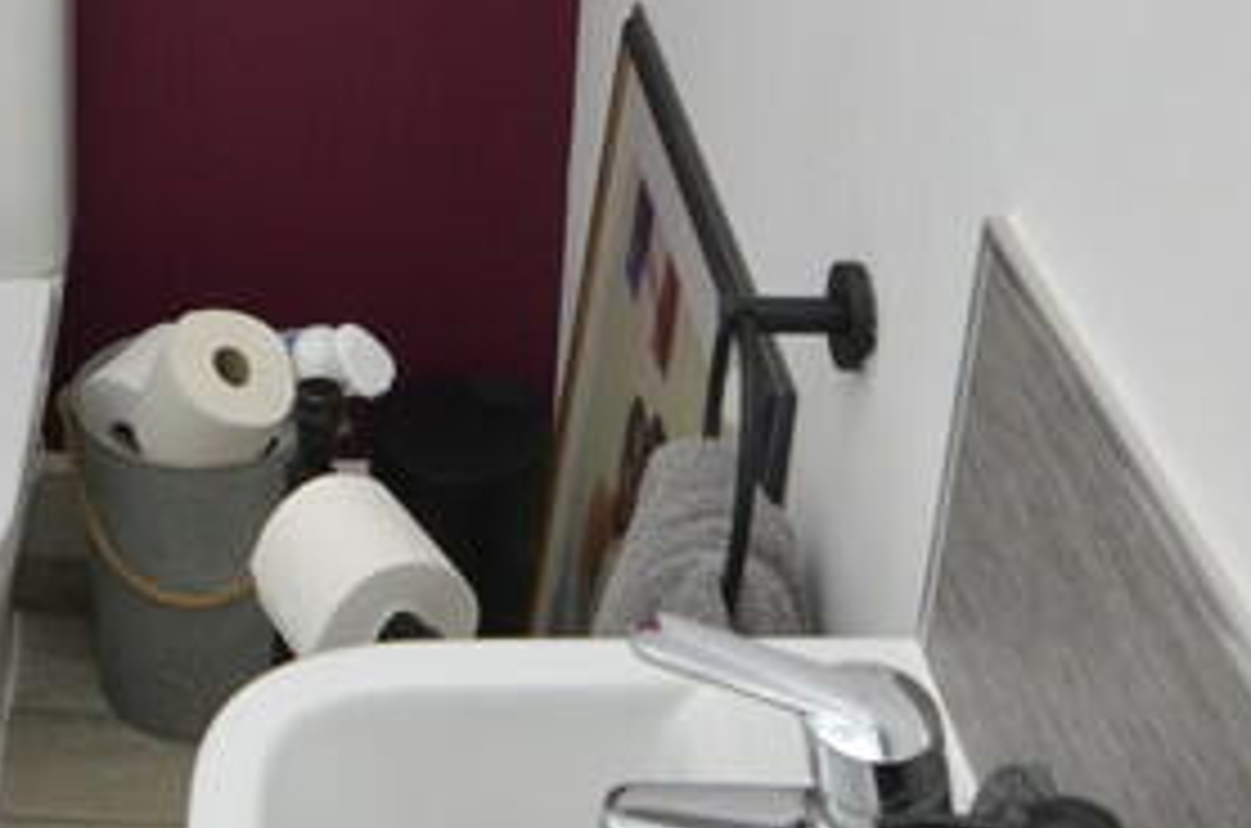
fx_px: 2109
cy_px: 14
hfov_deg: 31.2
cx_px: 86
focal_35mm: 61
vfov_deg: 21.5
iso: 800
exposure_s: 1/60
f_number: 5.6
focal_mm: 11
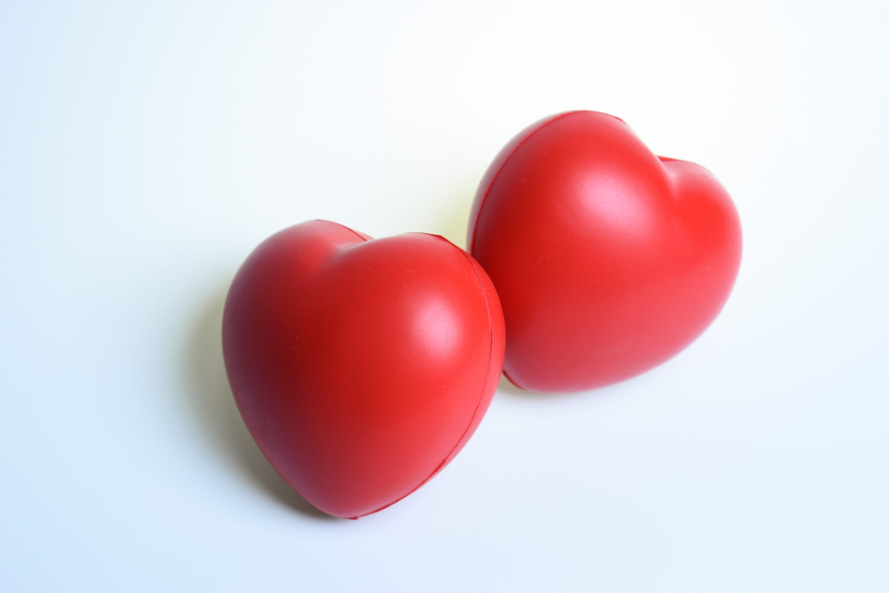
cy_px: 296
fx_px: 2037
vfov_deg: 16.6
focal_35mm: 82
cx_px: 444
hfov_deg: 24.6
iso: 400
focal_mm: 55
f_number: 5.6
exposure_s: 1/100
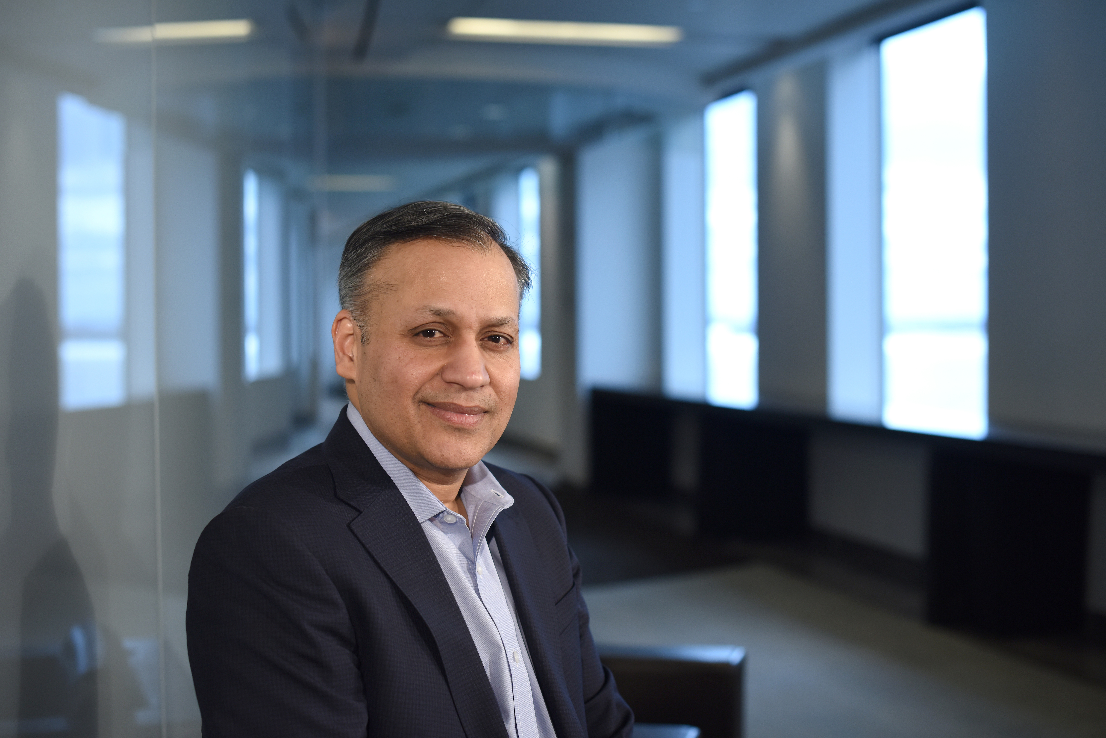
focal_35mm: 50
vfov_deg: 27.0
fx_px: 1536
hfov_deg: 39.6
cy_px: 369
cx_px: 553
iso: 800
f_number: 2.8
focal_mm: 50
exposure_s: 1/640
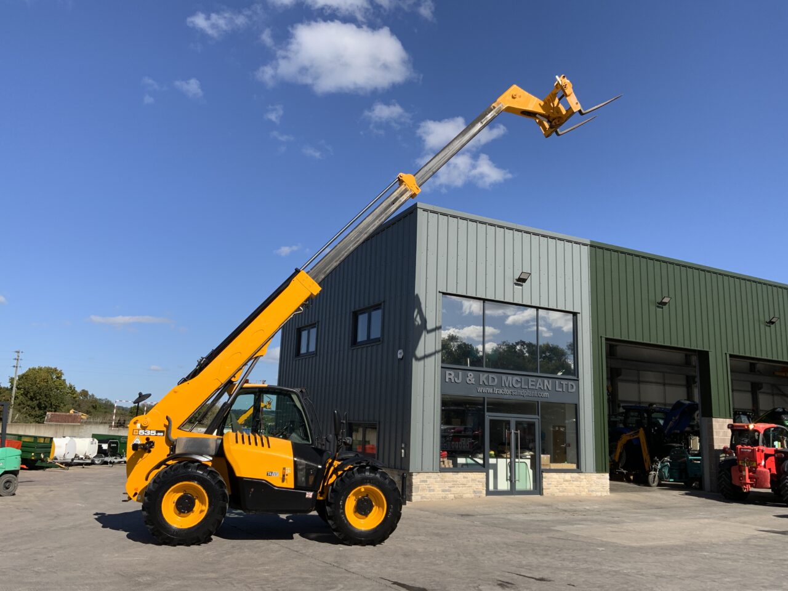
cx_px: 394
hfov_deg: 61.7
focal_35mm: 29
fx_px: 660
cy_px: 296
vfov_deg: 48.2
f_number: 1.8
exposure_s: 1/2320
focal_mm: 3
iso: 20
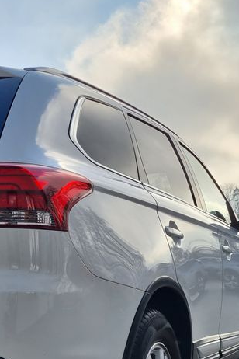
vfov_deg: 33.1
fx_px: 597
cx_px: -26
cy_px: 239
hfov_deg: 21.4
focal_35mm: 60
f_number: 1.8
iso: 50
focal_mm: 5.4
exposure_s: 1/3328
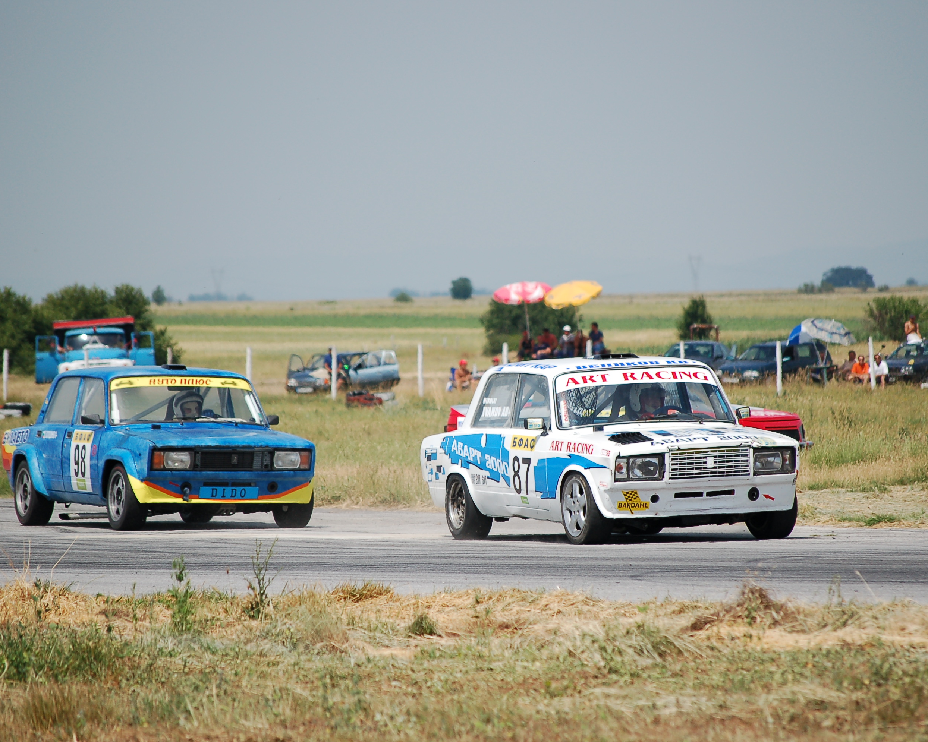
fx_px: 7003
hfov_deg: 7.6
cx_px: 482
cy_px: 372
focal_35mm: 255
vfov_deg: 6.1
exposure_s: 1/1250
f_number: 5.3
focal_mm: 150
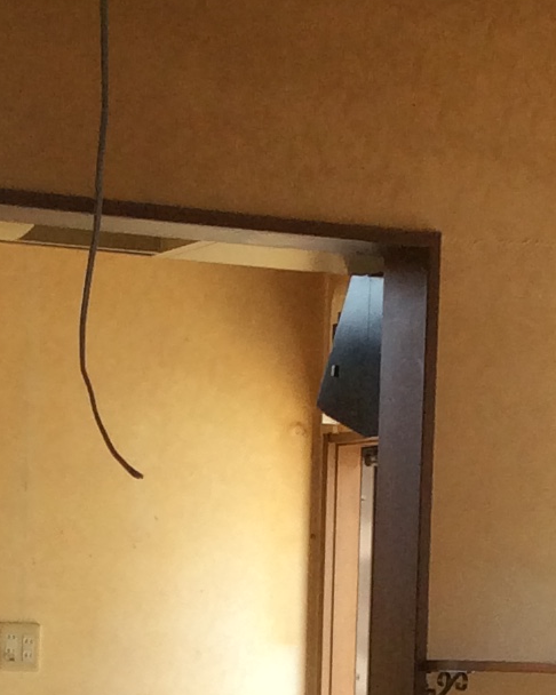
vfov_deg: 13.9
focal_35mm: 133
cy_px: 920
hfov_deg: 11.6
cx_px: 182
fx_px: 2737
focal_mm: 3.3
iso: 64
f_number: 2.4
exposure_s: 1/120
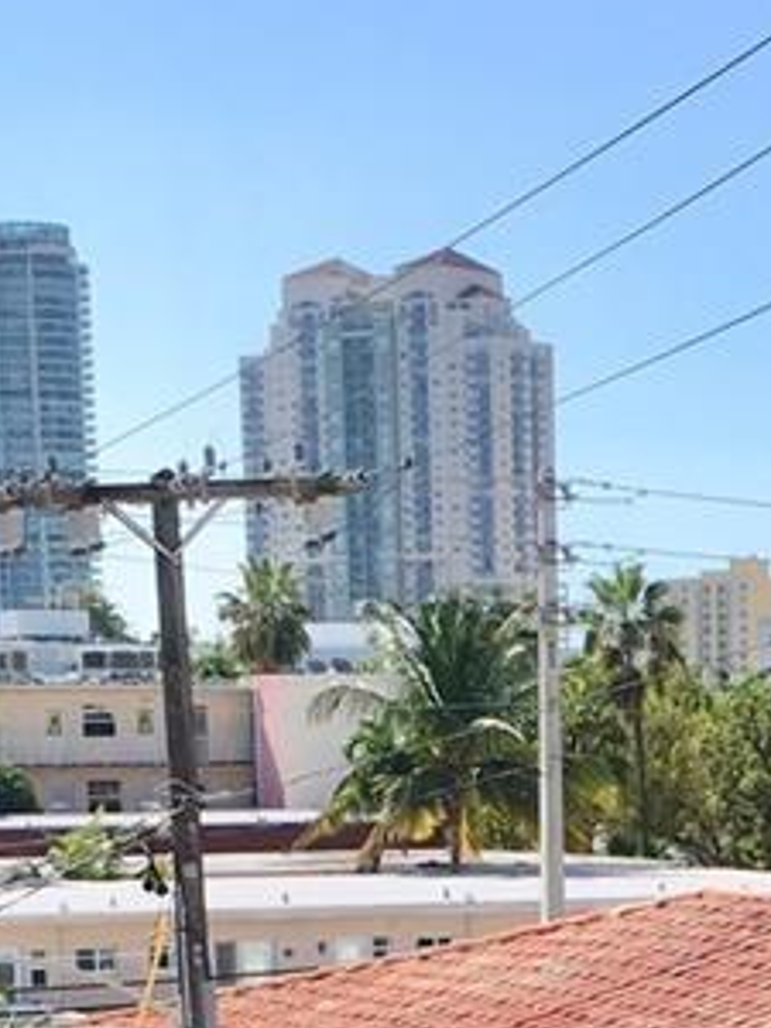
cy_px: 1453
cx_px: 709
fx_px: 3445
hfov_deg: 12.7
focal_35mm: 116
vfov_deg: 15.8
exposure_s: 1/1709
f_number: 2.2
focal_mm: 4.15
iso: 32
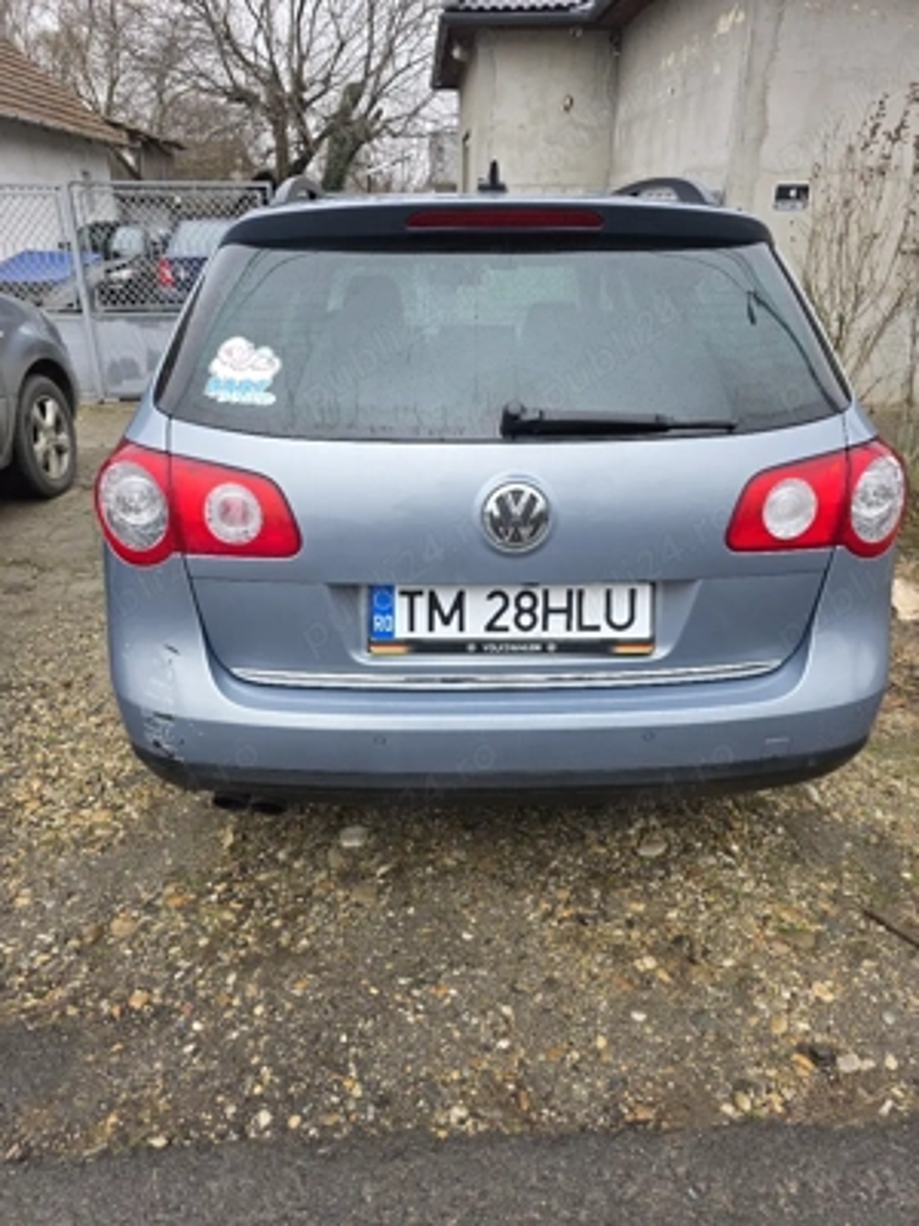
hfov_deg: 58.9
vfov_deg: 73.9
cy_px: 613
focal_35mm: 23
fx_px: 814
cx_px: 460
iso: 80
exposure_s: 1/182
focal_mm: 6.3
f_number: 1.7
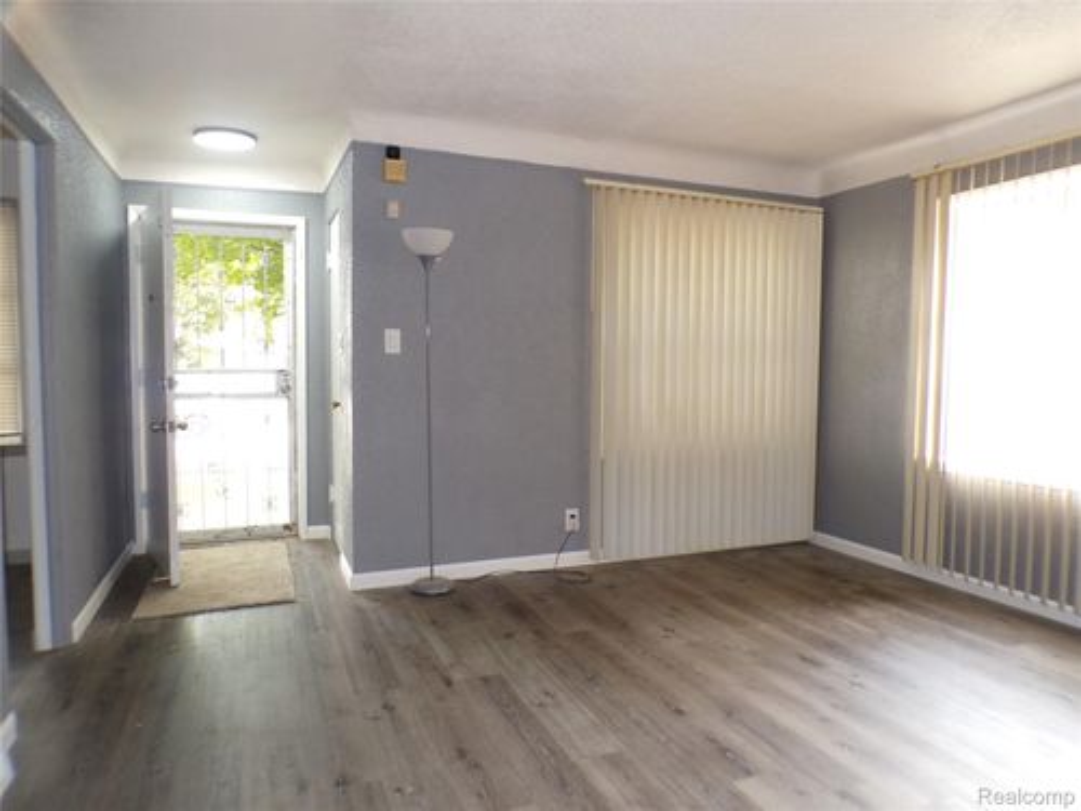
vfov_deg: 56.8
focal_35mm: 24
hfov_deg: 71.6
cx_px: 540
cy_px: 406
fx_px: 749
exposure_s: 1/20
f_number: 3
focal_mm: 4.3
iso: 200
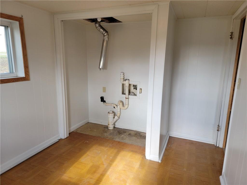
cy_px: 92
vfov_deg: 56.8
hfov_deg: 71.6
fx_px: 171
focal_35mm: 24
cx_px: 124
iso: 64
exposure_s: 1/120
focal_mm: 6.7
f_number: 1.8
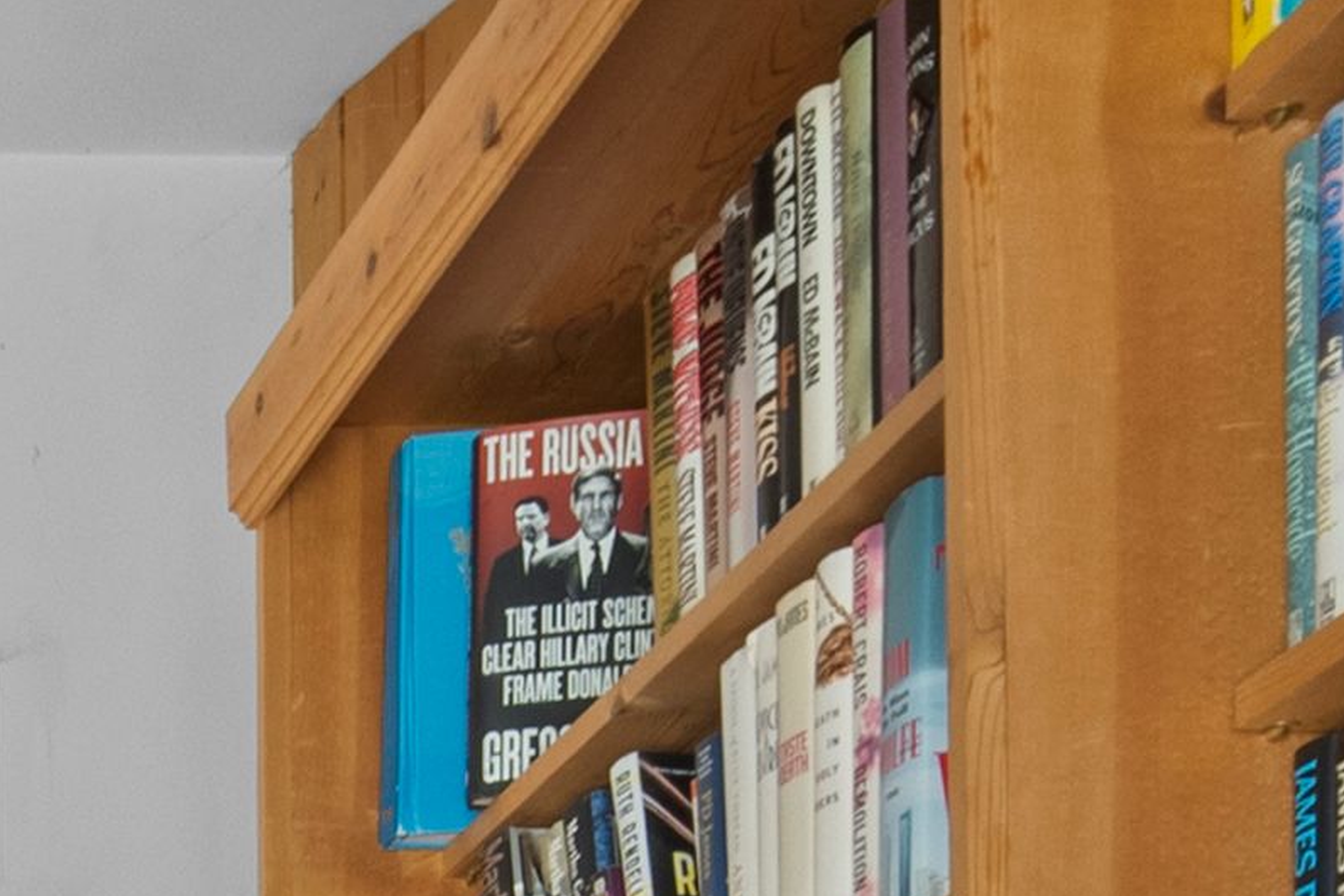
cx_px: -977
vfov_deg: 11.1
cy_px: 2041
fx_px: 3957
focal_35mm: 106
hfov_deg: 16.5
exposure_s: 1/1.67
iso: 400
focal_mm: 14
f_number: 11
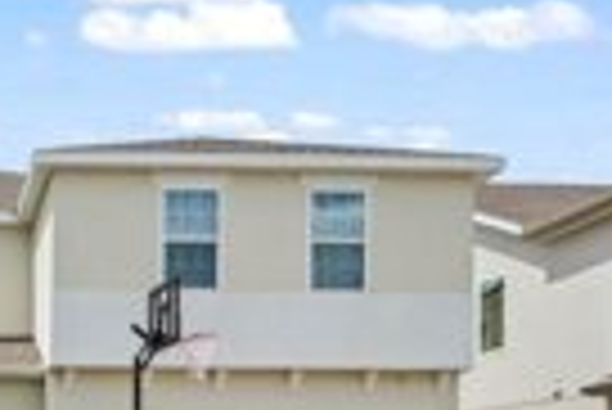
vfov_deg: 24.4
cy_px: 532
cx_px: -18
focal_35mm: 48
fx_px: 825
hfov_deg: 36.1
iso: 100
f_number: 11
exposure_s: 1/30
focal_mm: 11
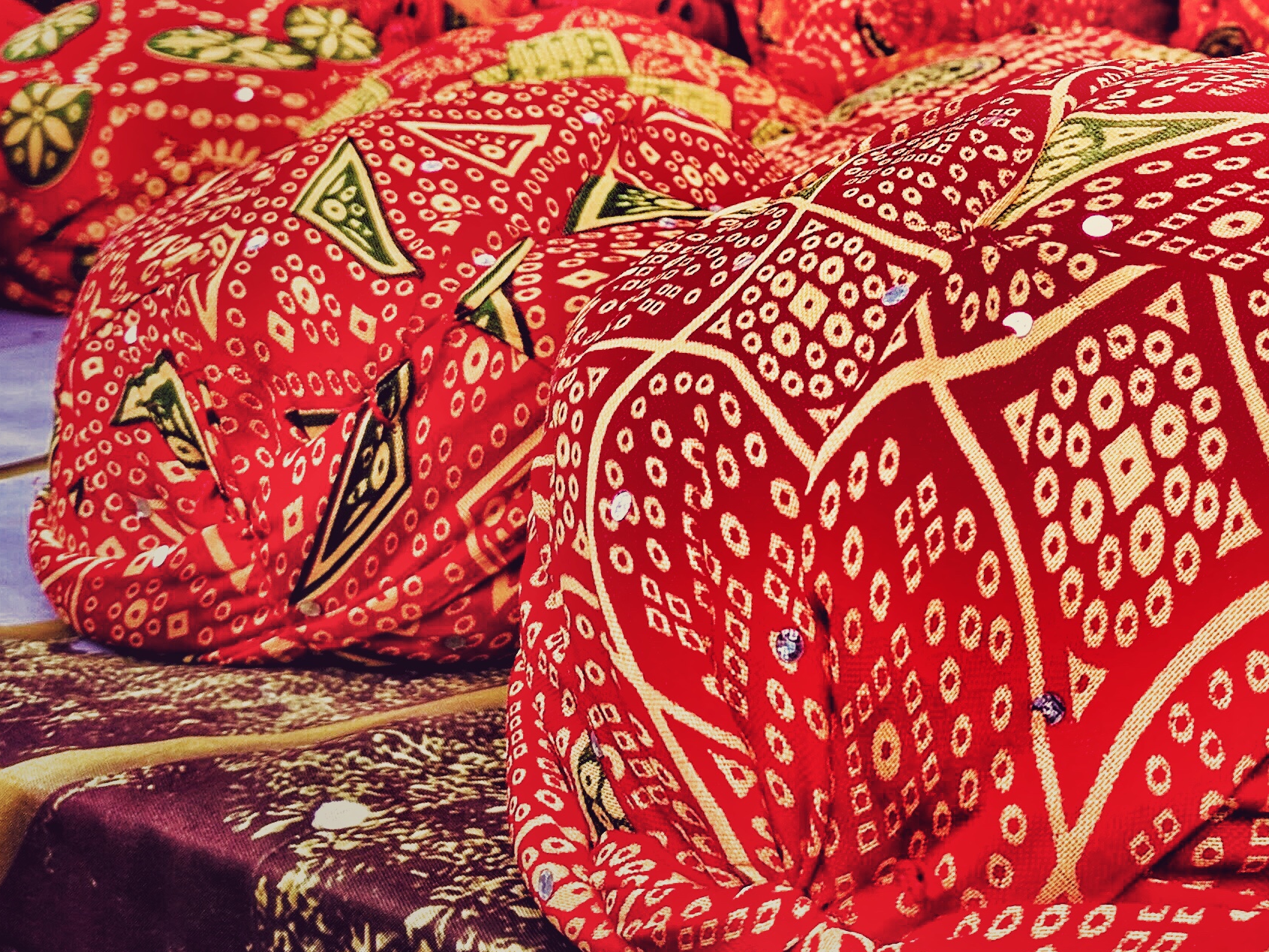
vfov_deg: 22.9
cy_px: 42
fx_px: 2273
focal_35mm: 62
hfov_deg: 30.4
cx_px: 1027
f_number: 2
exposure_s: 1/188
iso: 60
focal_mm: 4.67
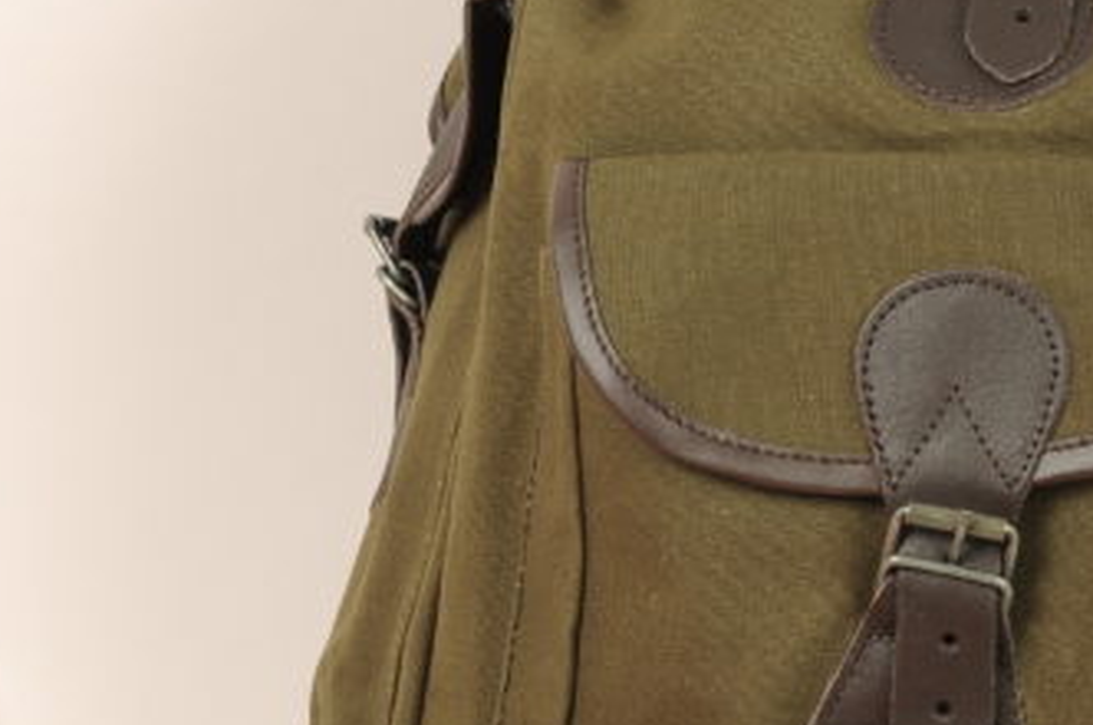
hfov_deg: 13.4
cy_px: 898
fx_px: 4606
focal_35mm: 152
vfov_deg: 8.9
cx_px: 132
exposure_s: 1/125
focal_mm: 28
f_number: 8
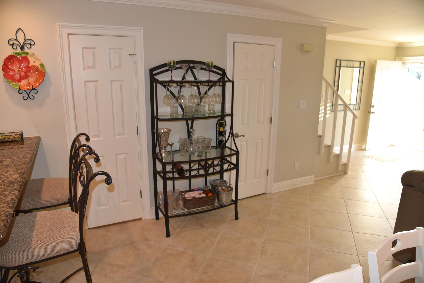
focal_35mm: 24
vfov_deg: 53.2
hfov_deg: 73.7
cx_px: 212
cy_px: 142
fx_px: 283
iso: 800
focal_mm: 24
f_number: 5
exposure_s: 1/100
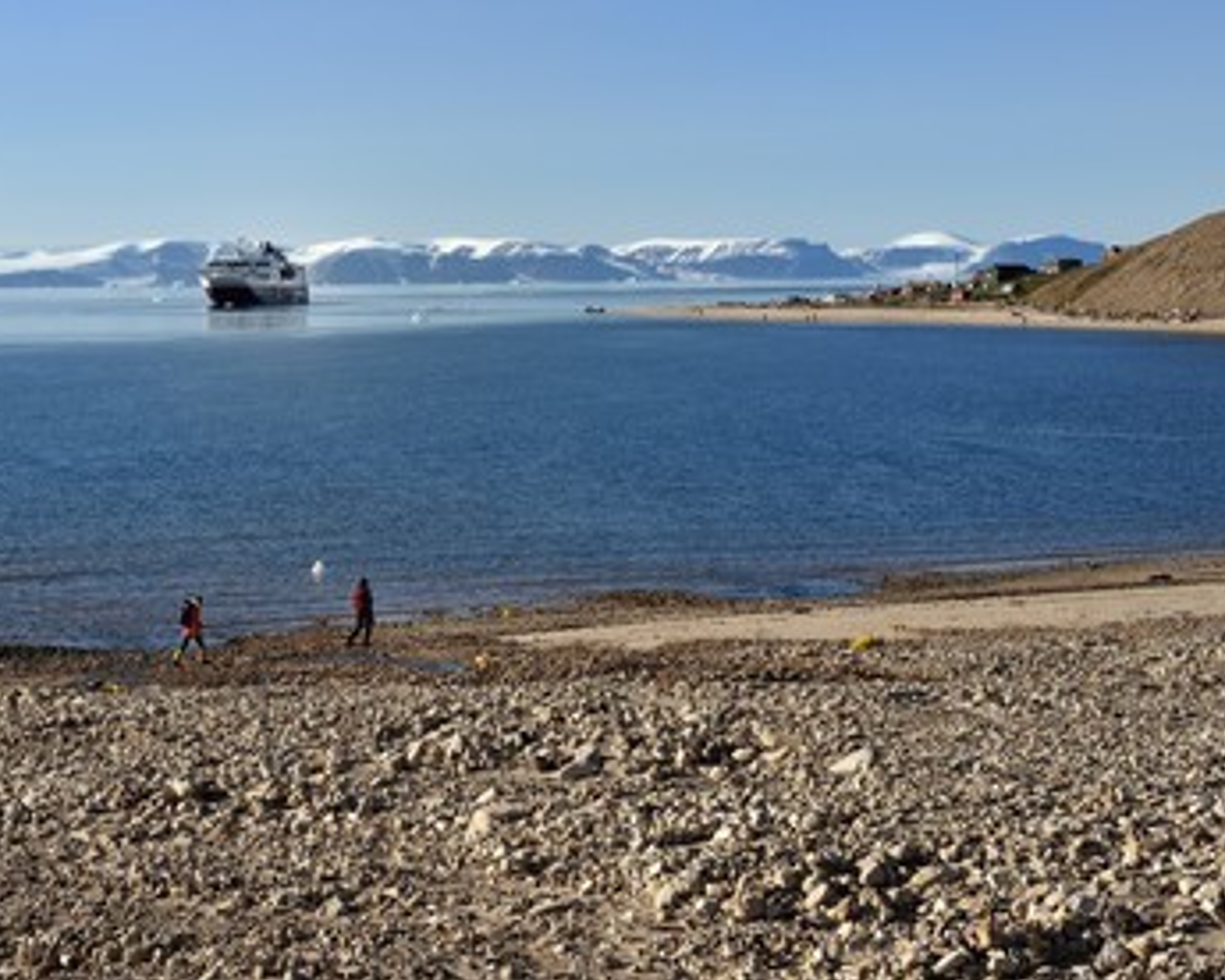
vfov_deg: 19.2
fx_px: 2900
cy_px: 486
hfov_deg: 23.8
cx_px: 494
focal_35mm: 80
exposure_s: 1/250
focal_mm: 70
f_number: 14
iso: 200
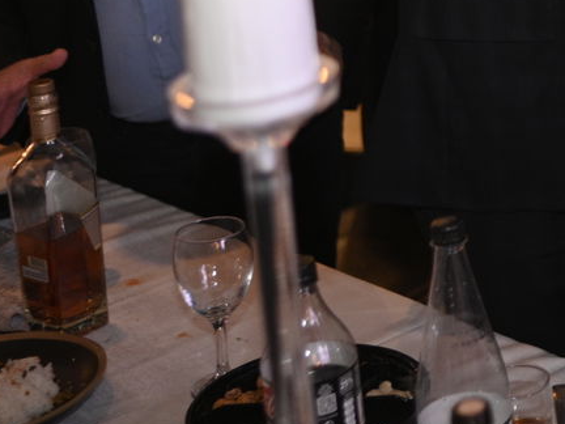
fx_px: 1779
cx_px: 793
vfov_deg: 13.1
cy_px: -120
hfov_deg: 16.7
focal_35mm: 109
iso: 800
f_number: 1.8
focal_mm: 35
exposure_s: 1/200
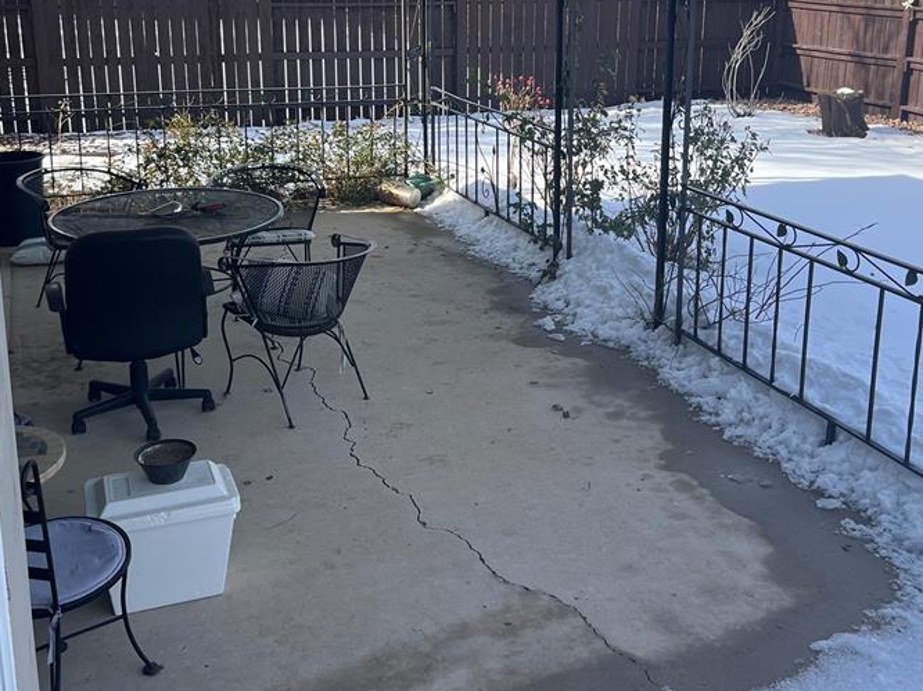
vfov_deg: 35.5
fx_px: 1066
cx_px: 468
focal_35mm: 40
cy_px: 213
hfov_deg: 46.8
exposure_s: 1/1372
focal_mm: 5.1
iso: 50
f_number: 1.6
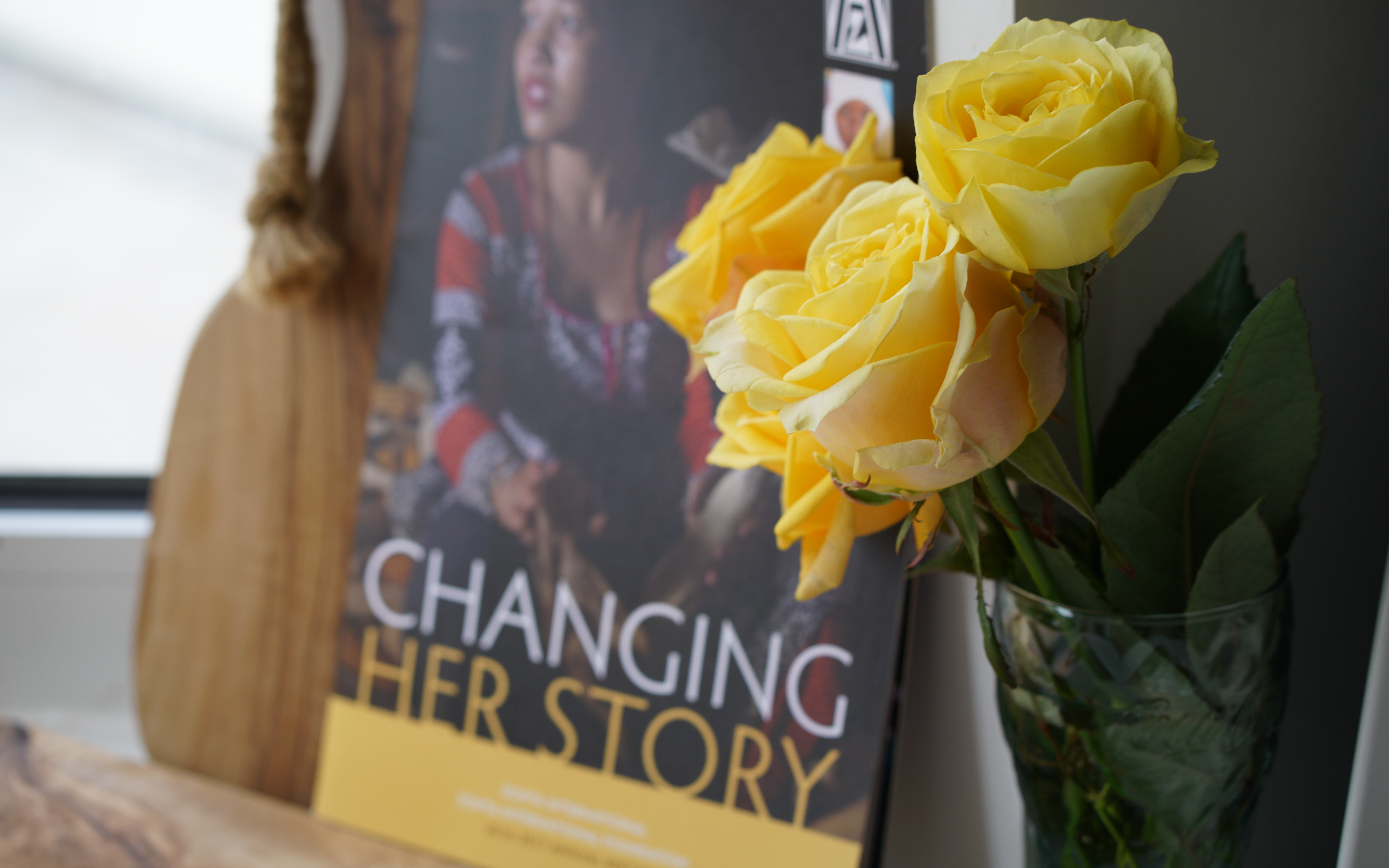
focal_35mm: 107
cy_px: 412
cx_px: 694
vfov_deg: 12.2
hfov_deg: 19.5
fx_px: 4051
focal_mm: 104
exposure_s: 1/20
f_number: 6.3
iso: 200
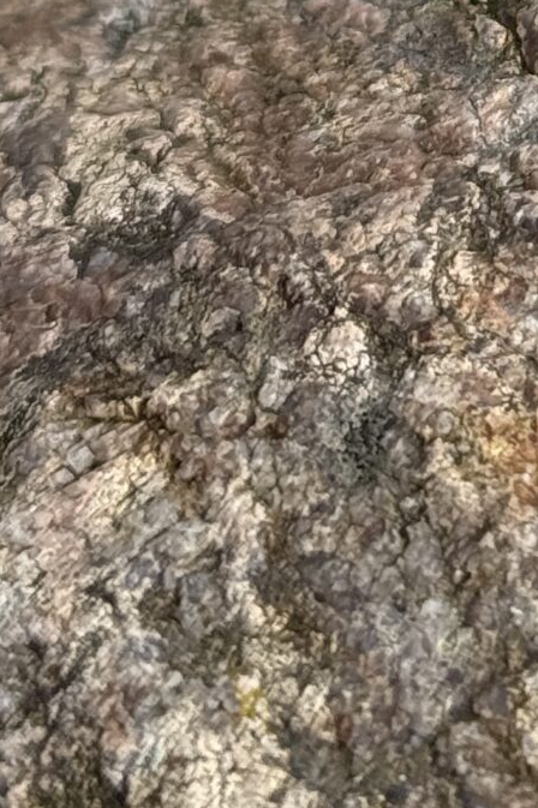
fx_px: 4263
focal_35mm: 190
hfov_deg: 7.0
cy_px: -487
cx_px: 996
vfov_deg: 10.4
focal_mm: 6.76
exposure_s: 1/1484
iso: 64
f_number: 1.78
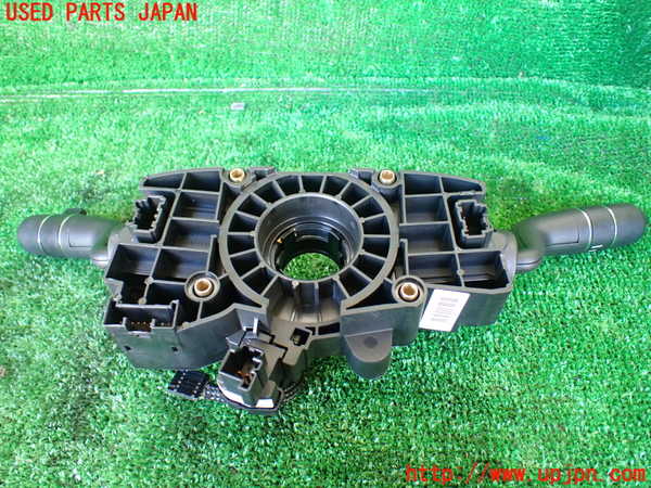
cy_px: 244
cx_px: 326
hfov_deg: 60.0
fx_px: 564
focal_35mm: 30
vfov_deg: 46.8
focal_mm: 5.4
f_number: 2.3
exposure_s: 1/50
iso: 800
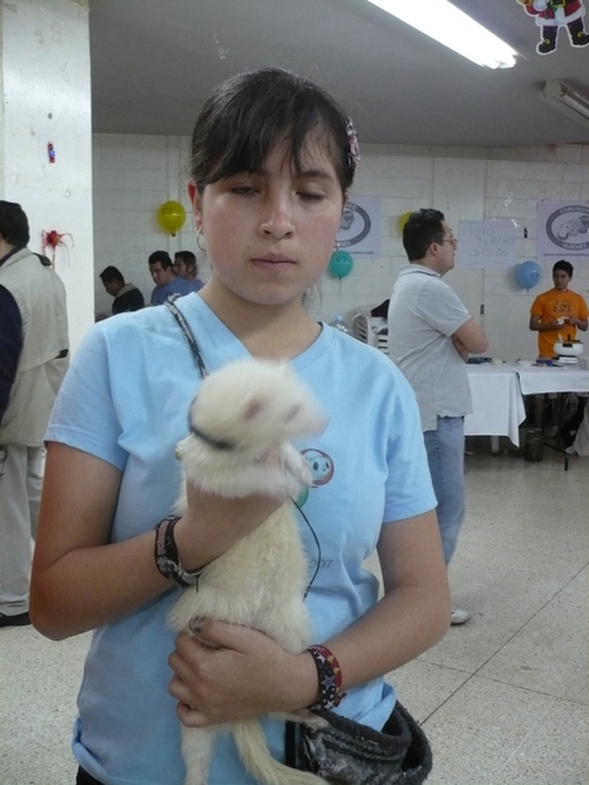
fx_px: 794
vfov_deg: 52.6
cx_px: 294
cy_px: 392
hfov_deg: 40.7
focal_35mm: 35
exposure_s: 1/30
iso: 320
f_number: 2.8
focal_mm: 5.8
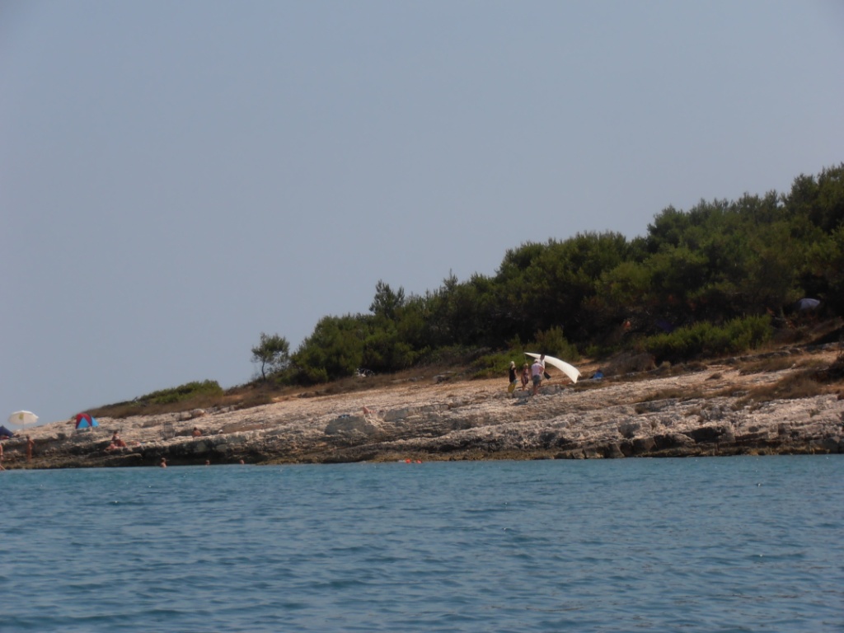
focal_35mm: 138
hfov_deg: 14.3
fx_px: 3365
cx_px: 422
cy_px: 316
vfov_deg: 10.7
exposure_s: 1/160
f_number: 15
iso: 80
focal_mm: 24.39
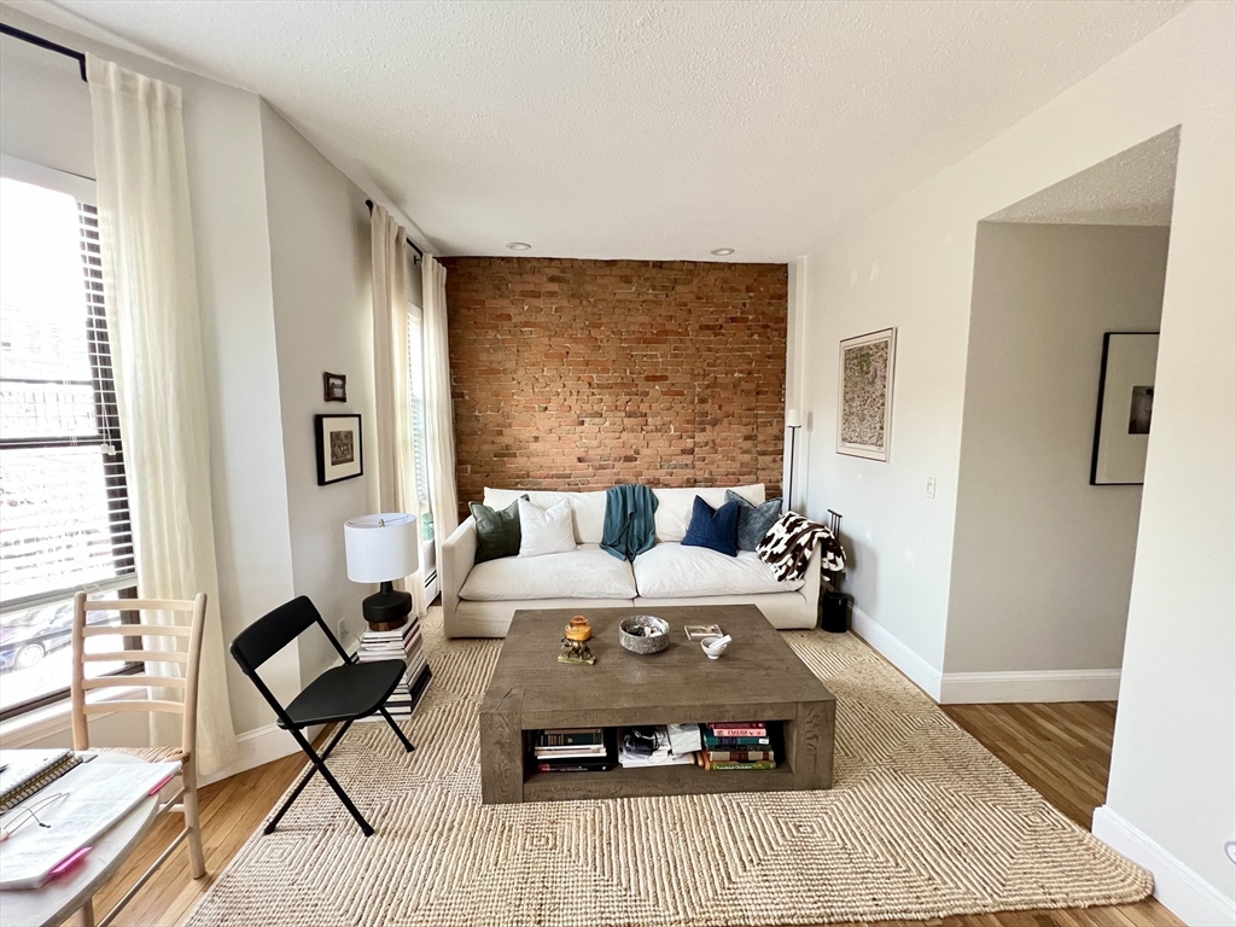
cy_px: 464
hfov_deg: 106.2
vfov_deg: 89.9
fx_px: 464
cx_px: 618
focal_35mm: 13
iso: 400
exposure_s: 1/60
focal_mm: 1.57
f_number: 1.8
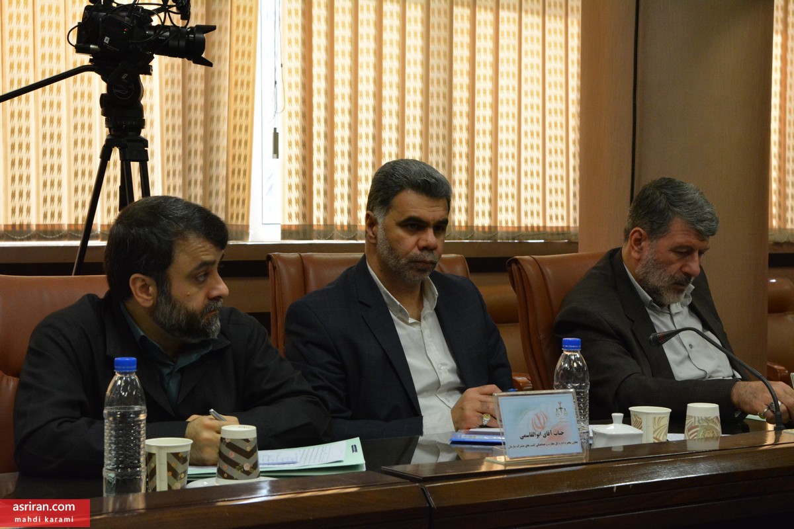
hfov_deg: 28.1
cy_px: 264
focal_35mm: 72
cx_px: 397
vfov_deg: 18.9
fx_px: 1588
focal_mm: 48
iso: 3200
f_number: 6.3
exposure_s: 1/160
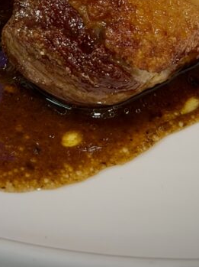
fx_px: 1083
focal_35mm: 141
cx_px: 69
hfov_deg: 10.5
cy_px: -106
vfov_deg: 13.4
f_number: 1.78
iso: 160
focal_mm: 6.76
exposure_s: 1/50
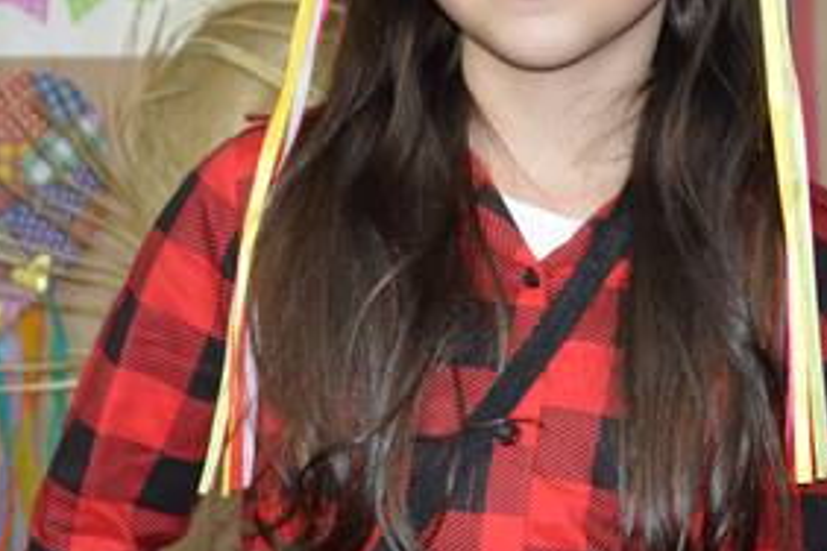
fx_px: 3309
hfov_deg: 14.2
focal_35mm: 144
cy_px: 114
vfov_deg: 9.5
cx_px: 531
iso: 2200
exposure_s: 1/60
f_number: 4.8
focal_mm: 45
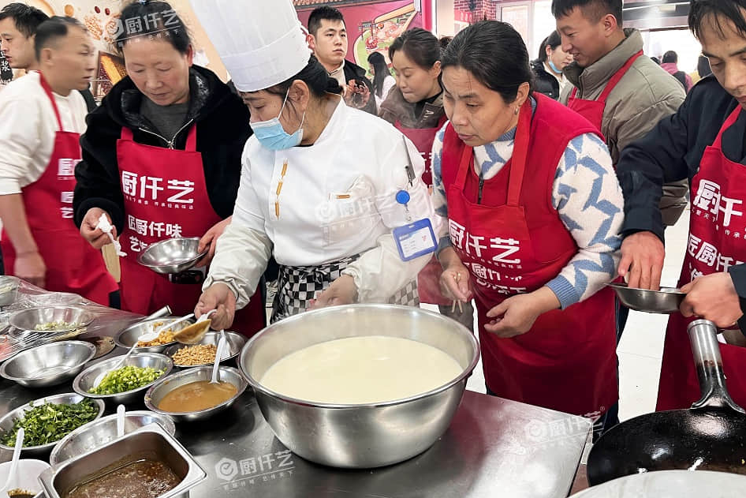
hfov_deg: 65.4
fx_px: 580
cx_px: 386
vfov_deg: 46.3
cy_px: 221
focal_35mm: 28
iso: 80
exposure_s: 1/50
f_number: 1.6
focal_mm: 5.1
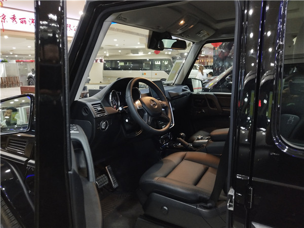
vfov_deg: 46.8
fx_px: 263
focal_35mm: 30
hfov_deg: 60.0
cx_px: 152
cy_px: 114
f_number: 1.8
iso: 510
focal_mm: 3.95
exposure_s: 1/33.3
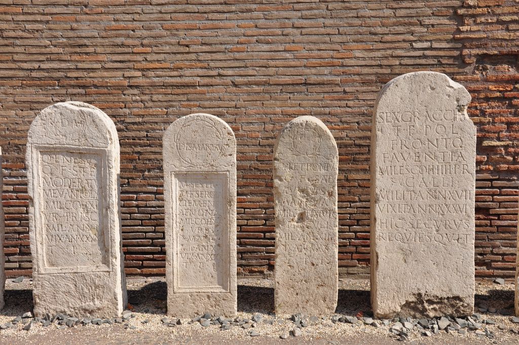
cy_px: 172
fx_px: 605
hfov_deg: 46.5
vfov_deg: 31.8
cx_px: 260
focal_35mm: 42
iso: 200
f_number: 10
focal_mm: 28
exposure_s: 1/250
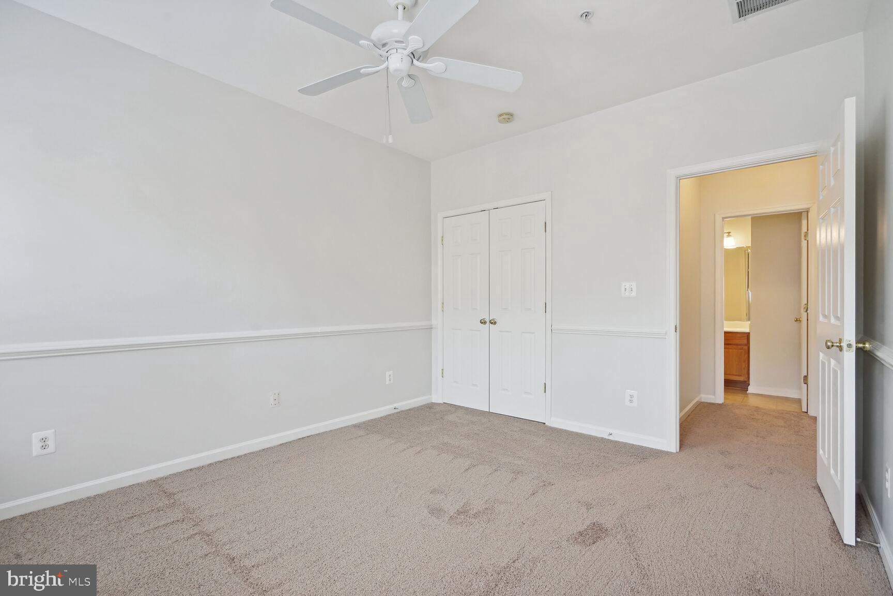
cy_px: 298
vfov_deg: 73.7
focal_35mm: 16
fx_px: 397
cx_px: 446
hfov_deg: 96.7
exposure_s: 1/50
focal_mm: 16
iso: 800
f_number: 8
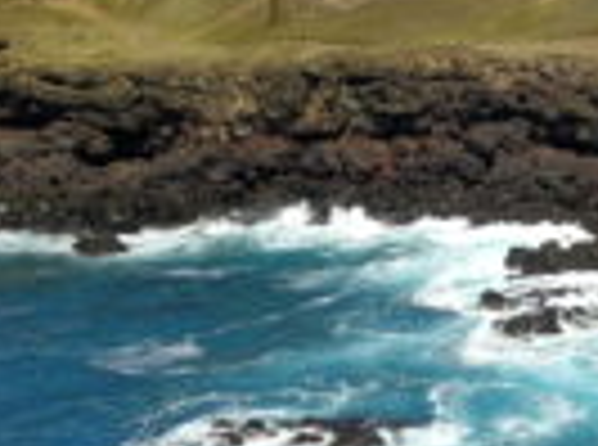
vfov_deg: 14.8
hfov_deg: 18.5
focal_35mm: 98
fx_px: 1688
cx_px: 800
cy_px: 417
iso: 100
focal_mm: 4.73
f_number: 2.2
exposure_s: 1/1381
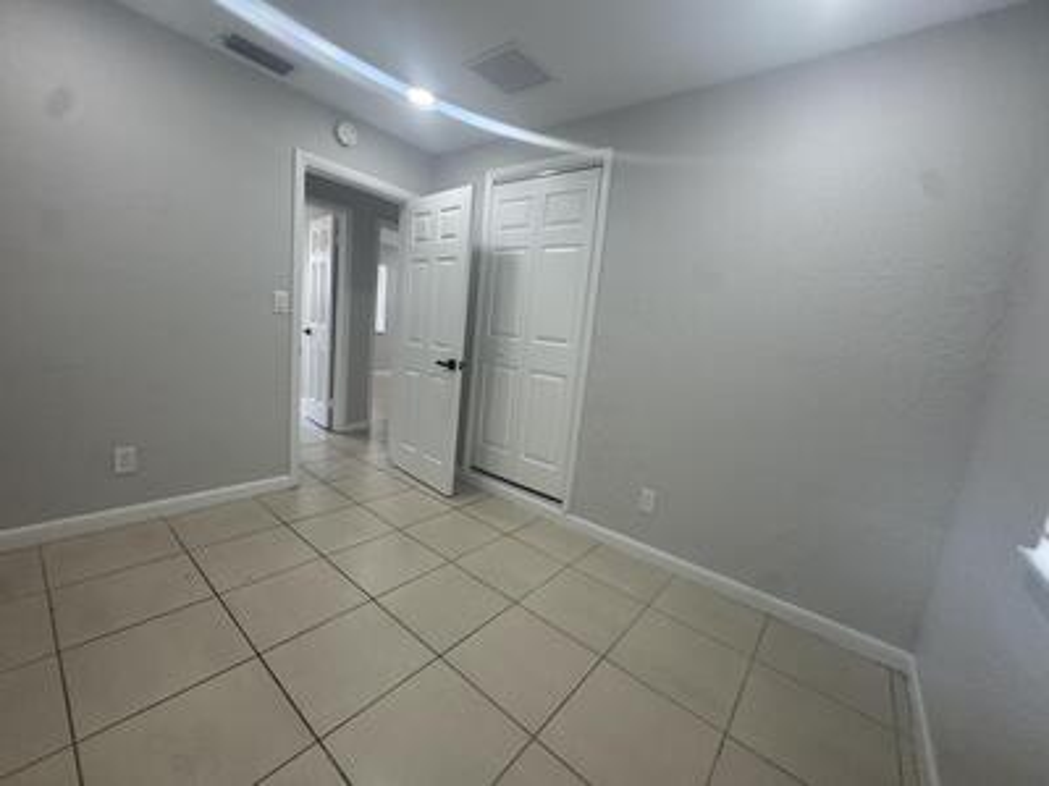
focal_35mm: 14
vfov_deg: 85.7
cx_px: 524
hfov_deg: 102.1
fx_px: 424
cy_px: 393
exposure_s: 1/120
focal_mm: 2.22
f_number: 2.2
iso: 125
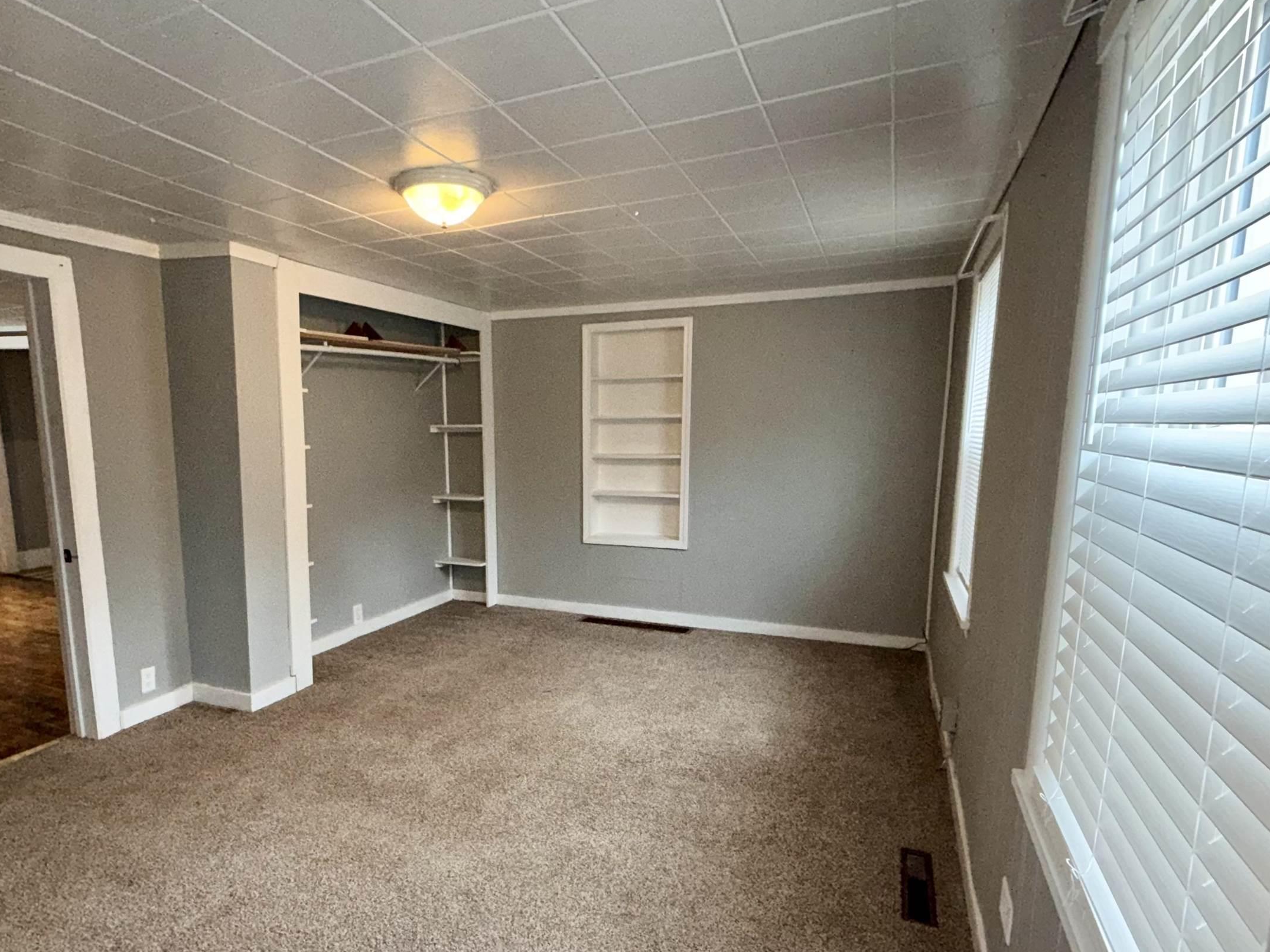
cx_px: 555
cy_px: 541
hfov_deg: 81.4
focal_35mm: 20
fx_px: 734
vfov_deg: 65.7
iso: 250
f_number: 2.2
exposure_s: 1/60
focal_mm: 2.22
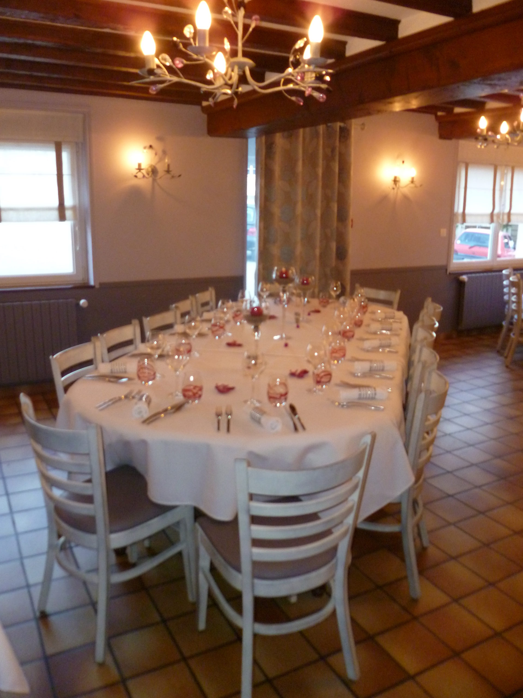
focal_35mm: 28
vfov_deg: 63.4
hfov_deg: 49.7
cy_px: 349
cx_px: 262
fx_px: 564
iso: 400
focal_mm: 5
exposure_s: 1/30
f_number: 2.8
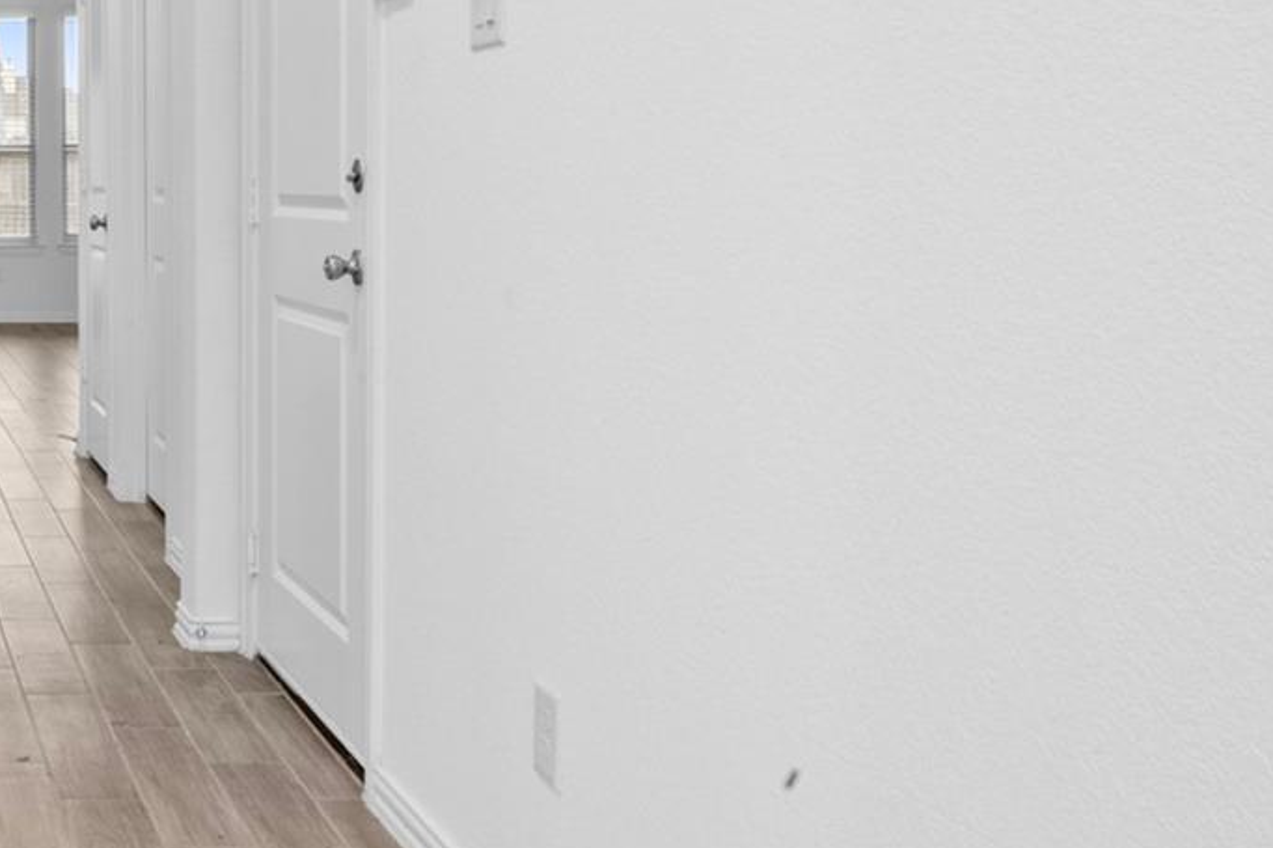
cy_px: 135
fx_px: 1697
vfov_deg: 27.3
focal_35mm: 48
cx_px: -140
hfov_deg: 35.1
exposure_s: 10
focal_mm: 16
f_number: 9
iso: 250
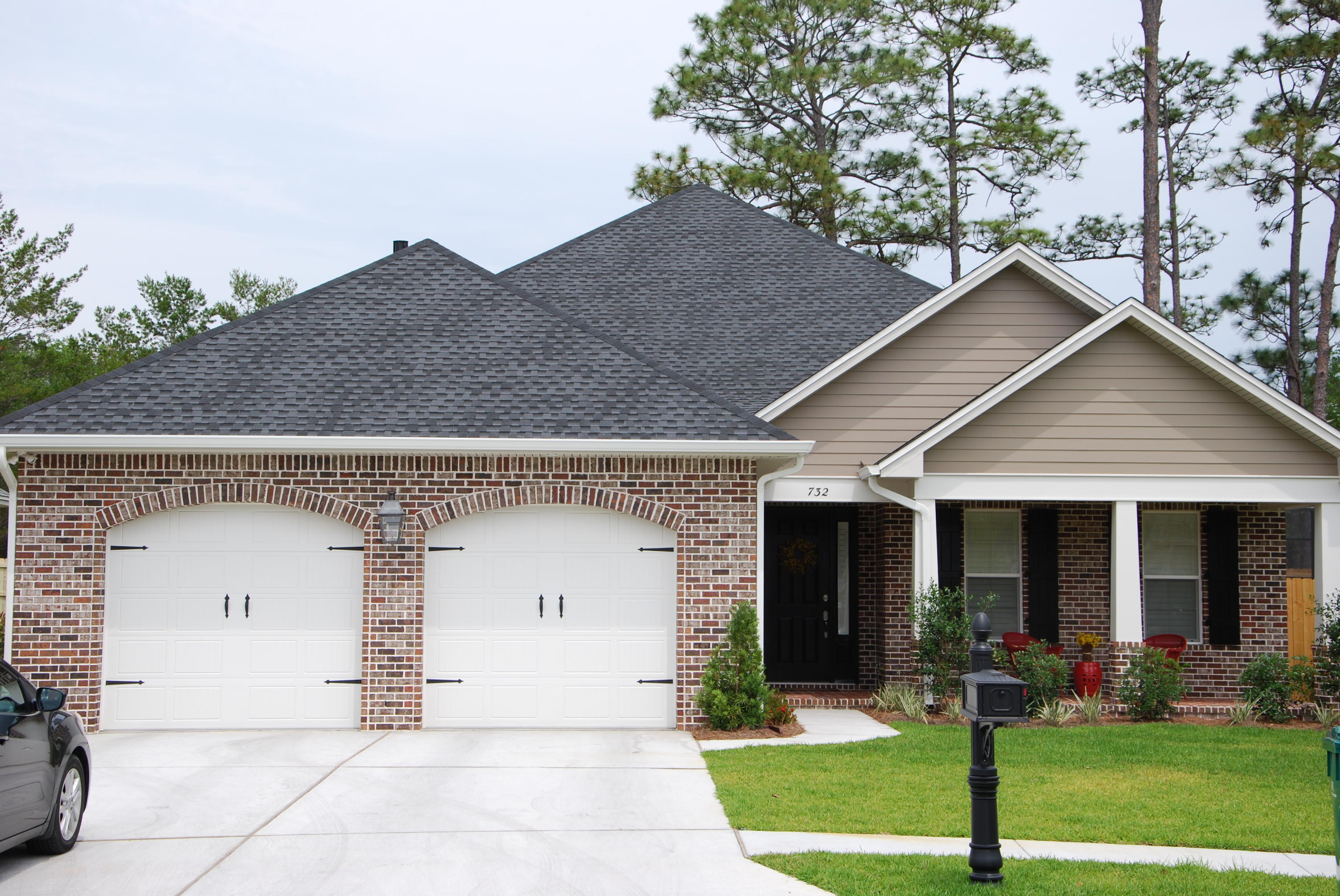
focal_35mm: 57
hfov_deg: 35.0
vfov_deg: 23.8
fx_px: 2124
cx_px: 670
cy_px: 448
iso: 100
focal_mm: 38
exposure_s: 1/250
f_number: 8
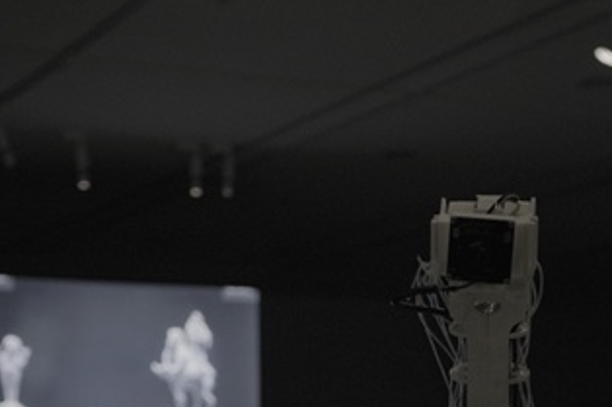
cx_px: 435
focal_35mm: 100
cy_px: 472
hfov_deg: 20.3
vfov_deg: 13.3
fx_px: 1699
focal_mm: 32
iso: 4000
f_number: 4
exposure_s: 1/80
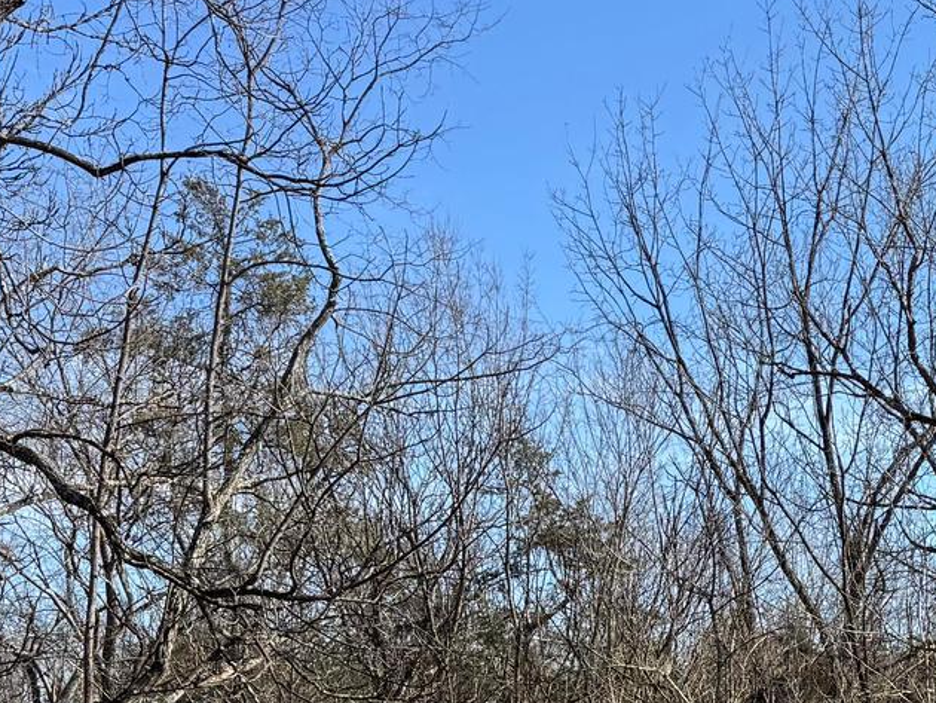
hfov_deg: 24.2
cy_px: 1070
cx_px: 862
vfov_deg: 17.0
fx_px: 2110
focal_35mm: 78
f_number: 1.78
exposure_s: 1/1923
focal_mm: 6.76
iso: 80
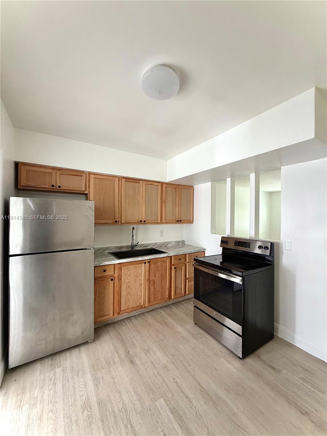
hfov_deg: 85.7
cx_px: 164
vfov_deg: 102.1
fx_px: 176
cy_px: 218
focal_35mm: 14
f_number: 2.2
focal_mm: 2.22
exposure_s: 1/121
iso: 320
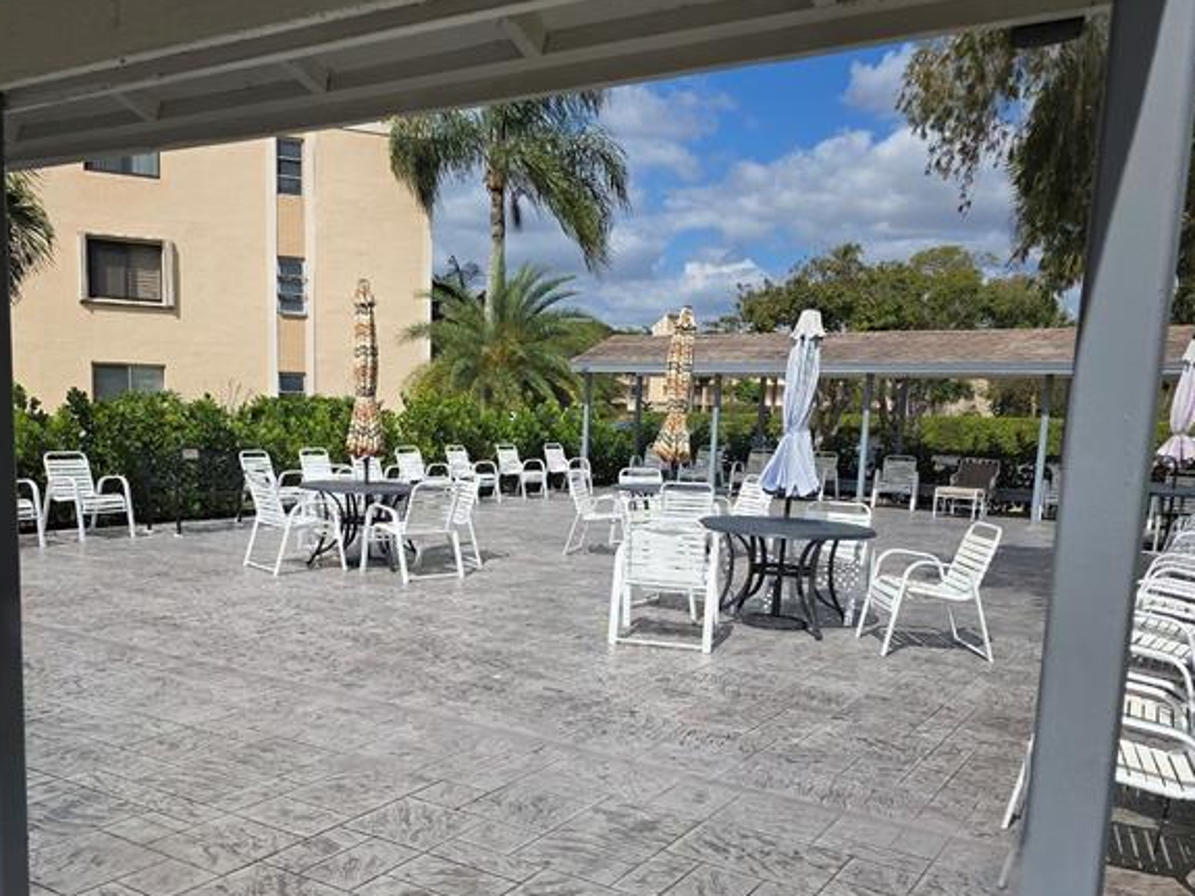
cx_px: 509
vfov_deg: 43.7
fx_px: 1104
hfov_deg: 56.6
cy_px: 580
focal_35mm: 32
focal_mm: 6.3
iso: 80
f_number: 1.7
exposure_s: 1/10000
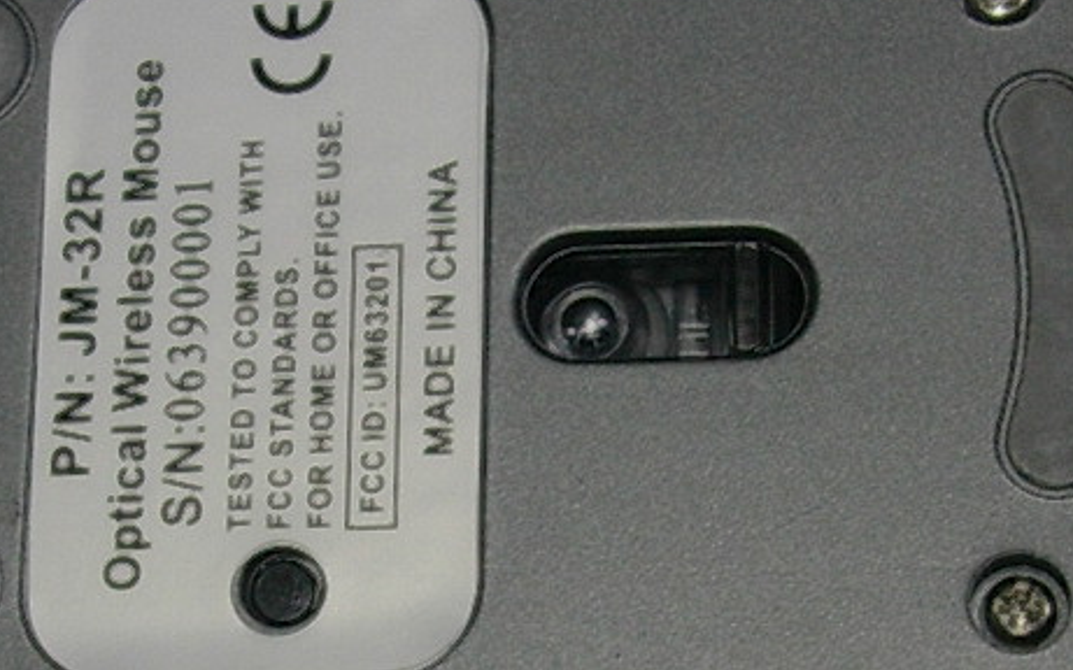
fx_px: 3099
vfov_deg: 12.3
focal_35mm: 106
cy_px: 561
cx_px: 470
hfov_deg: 19.6
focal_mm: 6.7
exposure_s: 1/16.9
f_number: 2.9
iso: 70
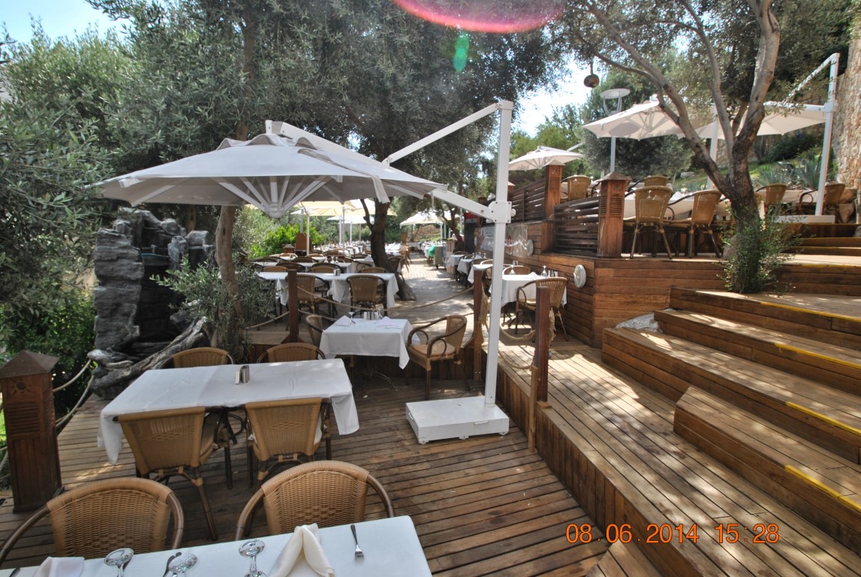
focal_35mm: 18
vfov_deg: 67.5
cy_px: 288
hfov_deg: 89.9
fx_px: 431
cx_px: 430
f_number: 7.1
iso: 100
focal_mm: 12
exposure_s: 1/200
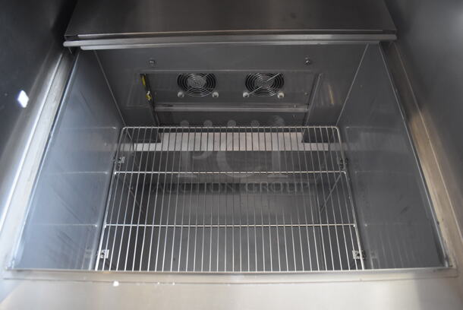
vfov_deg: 48.0
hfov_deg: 67.3
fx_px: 348
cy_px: 155
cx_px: 232
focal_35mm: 27
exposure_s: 1/125
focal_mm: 18
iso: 1800
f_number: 3.5
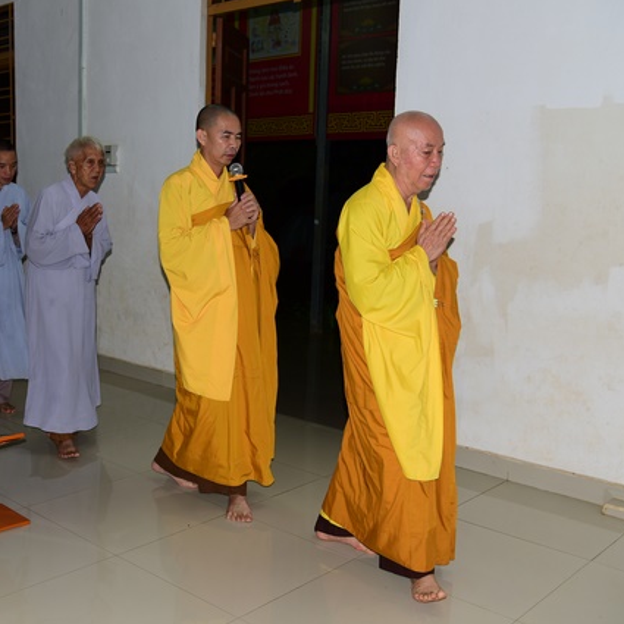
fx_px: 795
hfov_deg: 42.3
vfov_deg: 42.8
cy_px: 311
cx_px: 216
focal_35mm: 39
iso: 320
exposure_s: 1/60
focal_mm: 30
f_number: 4
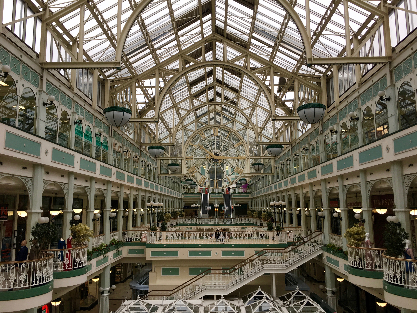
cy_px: 156
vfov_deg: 48.2
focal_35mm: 29
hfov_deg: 61.7
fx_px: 349
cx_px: 208
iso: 32
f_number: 2.2
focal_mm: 4.15
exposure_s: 1/100
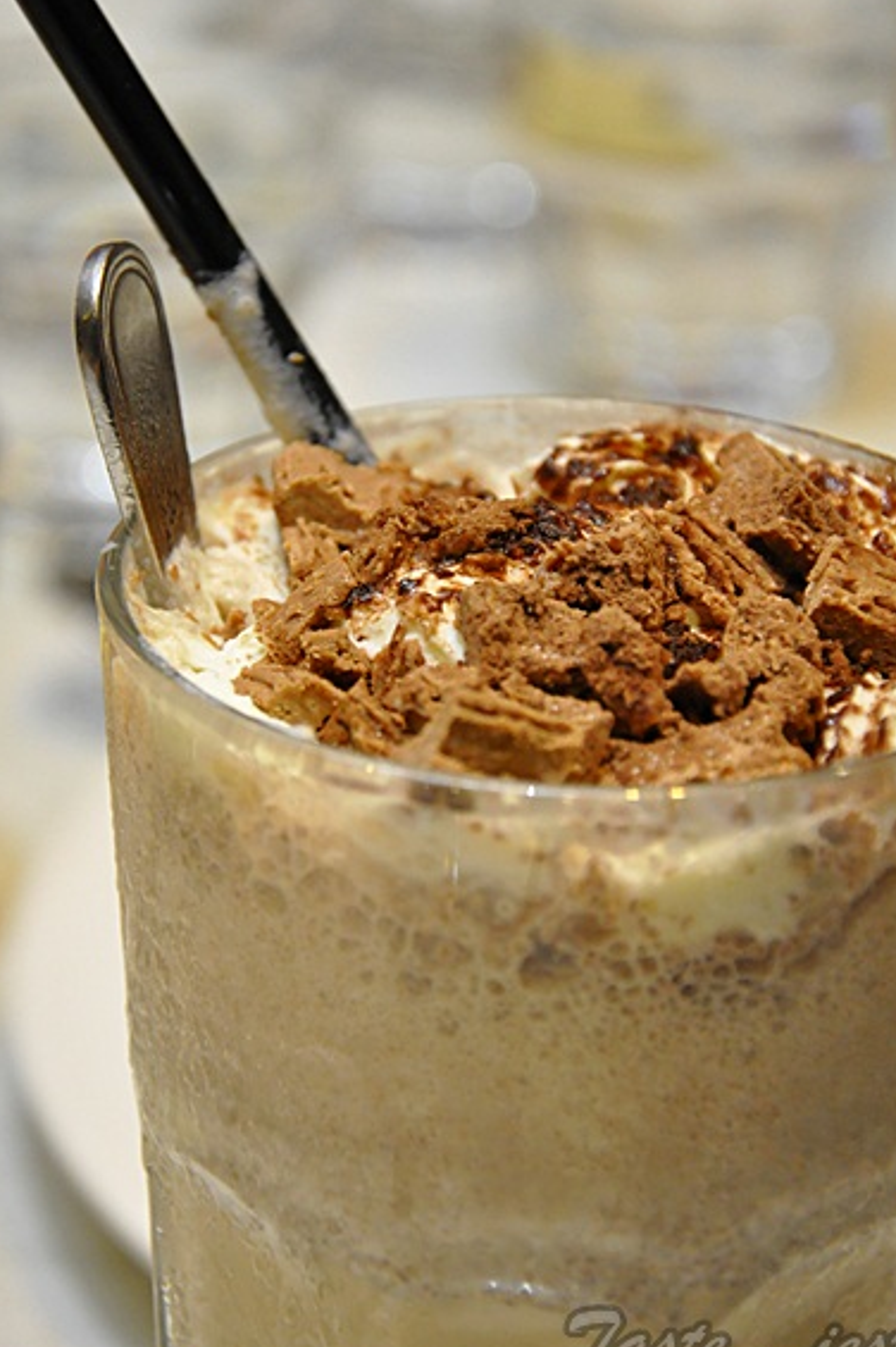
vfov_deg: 14.9
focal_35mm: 138
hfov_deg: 9.9
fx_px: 5158
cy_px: 632
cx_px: 410
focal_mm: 80
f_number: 5.3
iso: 2000
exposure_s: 1/60
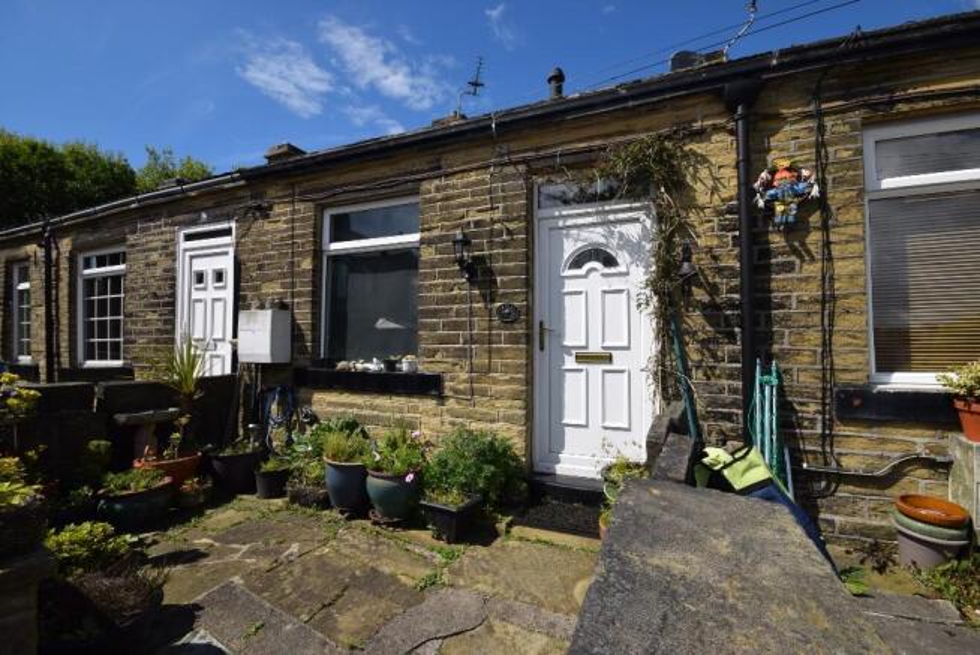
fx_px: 409
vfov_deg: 77.4
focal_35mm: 15
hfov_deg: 100.4
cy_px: 328
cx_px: 490
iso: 100
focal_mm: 10
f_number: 11
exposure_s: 1/200
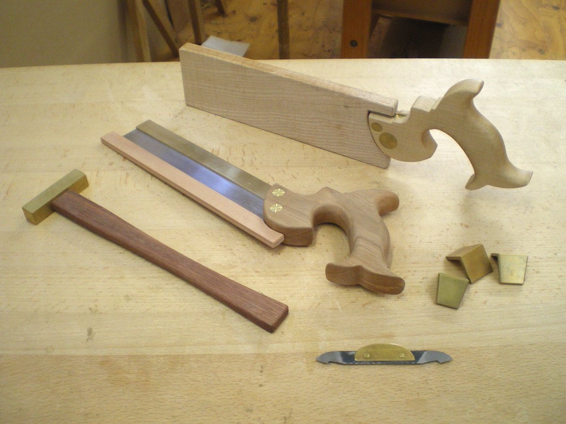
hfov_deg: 49.0
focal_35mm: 38
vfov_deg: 37.7
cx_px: 283
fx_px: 621
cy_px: 212
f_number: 3.1
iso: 250
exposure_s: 1/50
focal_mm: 6.3
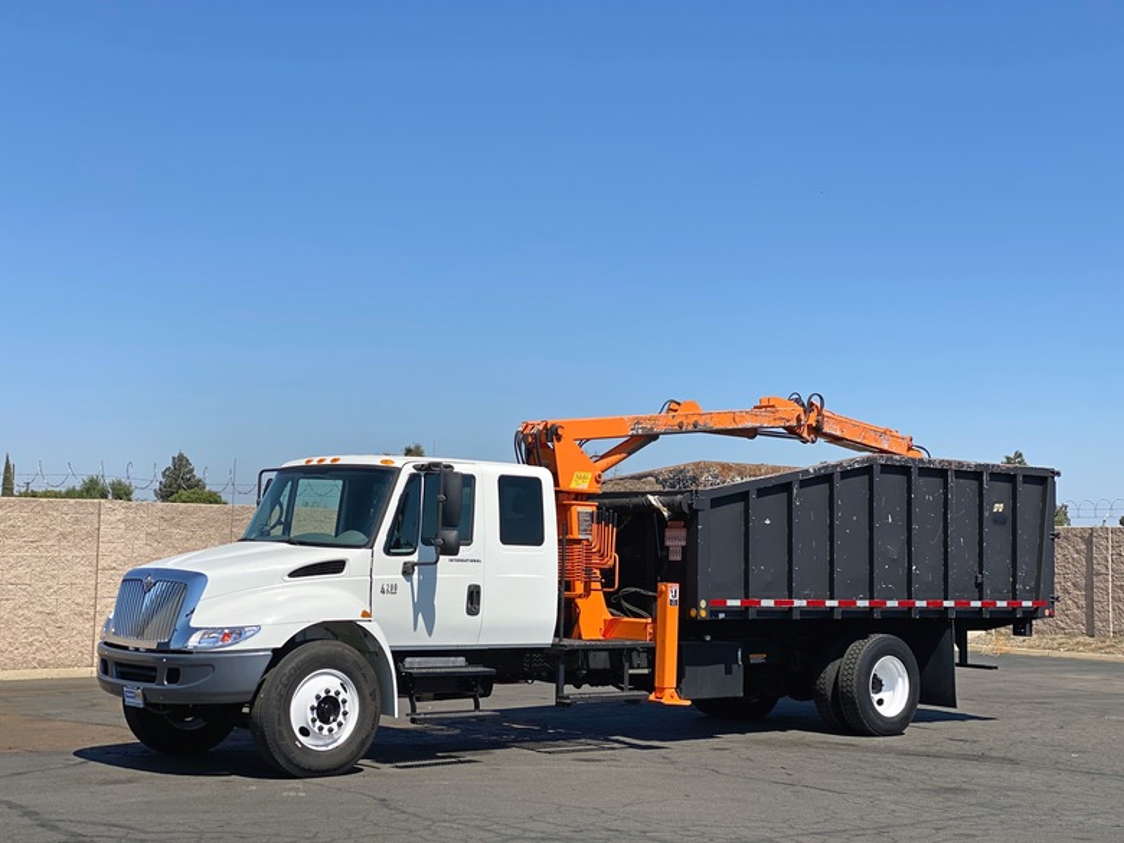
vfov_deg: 28.0
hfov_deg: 36.8
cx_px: 562
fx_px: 1688
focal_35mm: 52
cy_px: 422
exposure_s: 1/2283
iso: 20
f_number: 2
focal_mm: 6
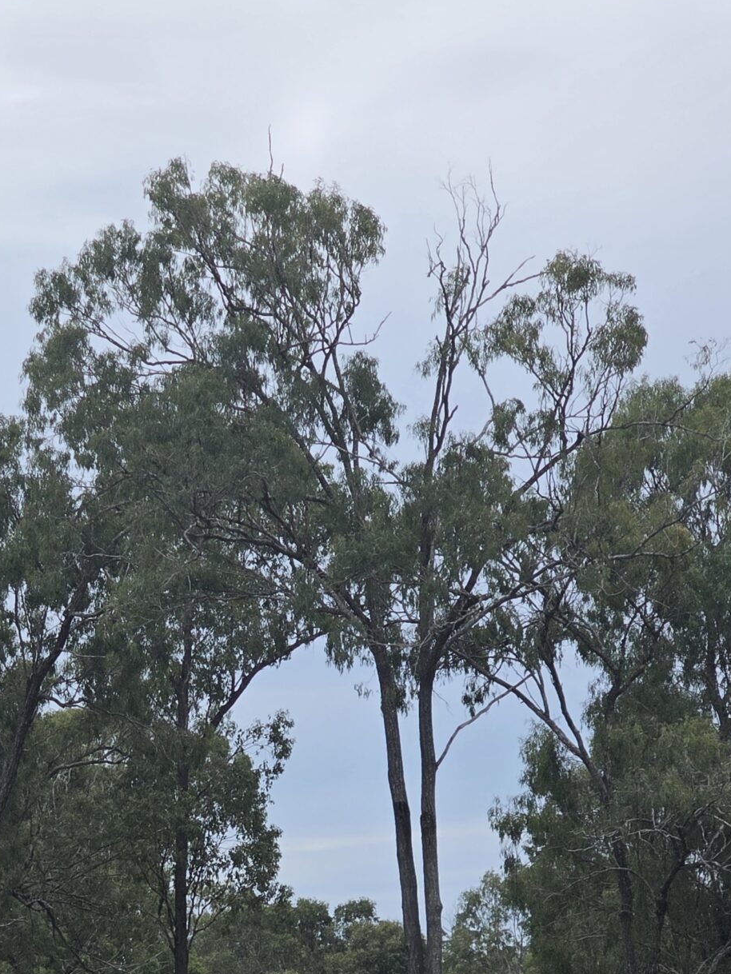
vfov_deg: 13.5
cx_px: 120
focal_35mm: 145
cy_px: 912
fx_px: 4081
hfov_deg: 10.2
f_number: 2.4
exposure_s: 1/1623
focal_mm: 7.9
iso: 50
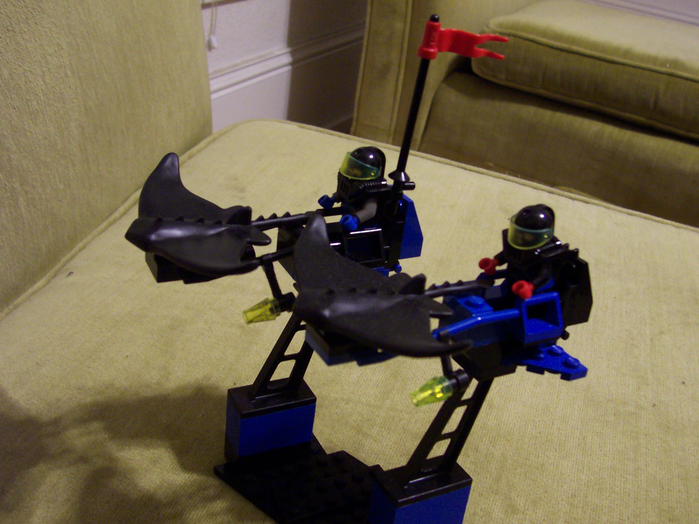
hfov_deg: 50.1
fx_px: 747
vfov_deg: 38.7
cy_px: 262
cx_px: 350
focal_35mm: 37
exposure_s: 1/8
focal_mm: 5.6
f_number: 2.8
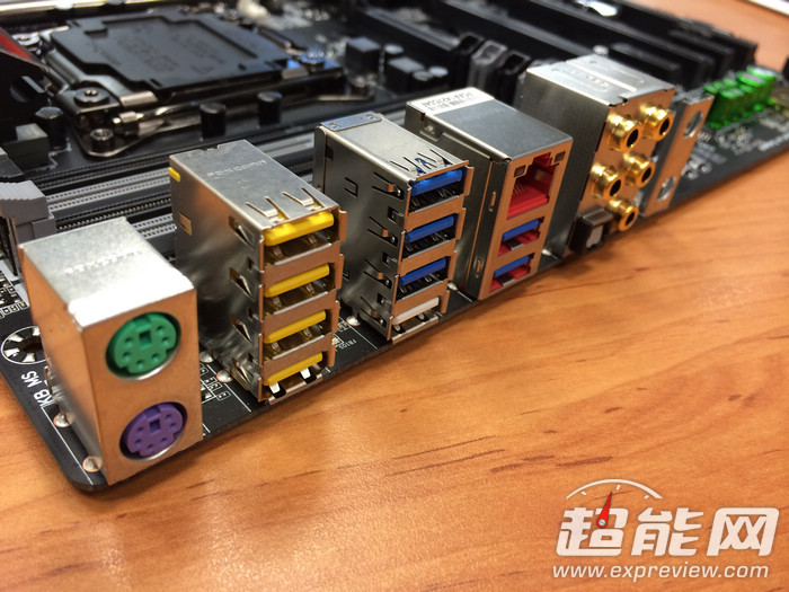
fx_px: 684
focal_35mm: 30
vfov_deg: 46.8
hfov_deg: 60.0
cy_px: 296
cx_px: 394
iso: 80
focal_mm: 4.12
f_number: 2.2
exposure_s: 1/30
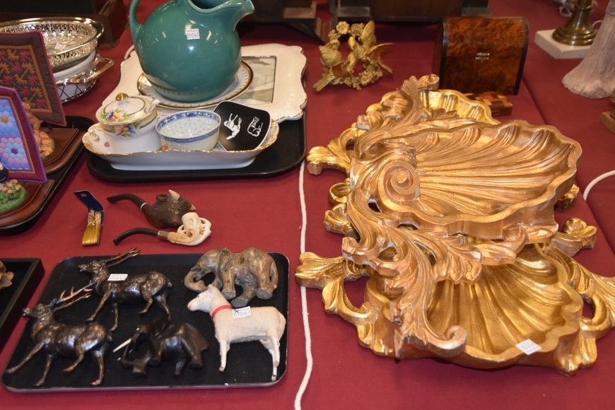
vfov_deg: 40.0
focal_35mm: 33
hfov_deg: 57.2
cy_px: 205
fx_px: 564
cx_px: 308
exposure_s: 1/60
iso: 1100
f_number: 3.5
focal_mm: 22
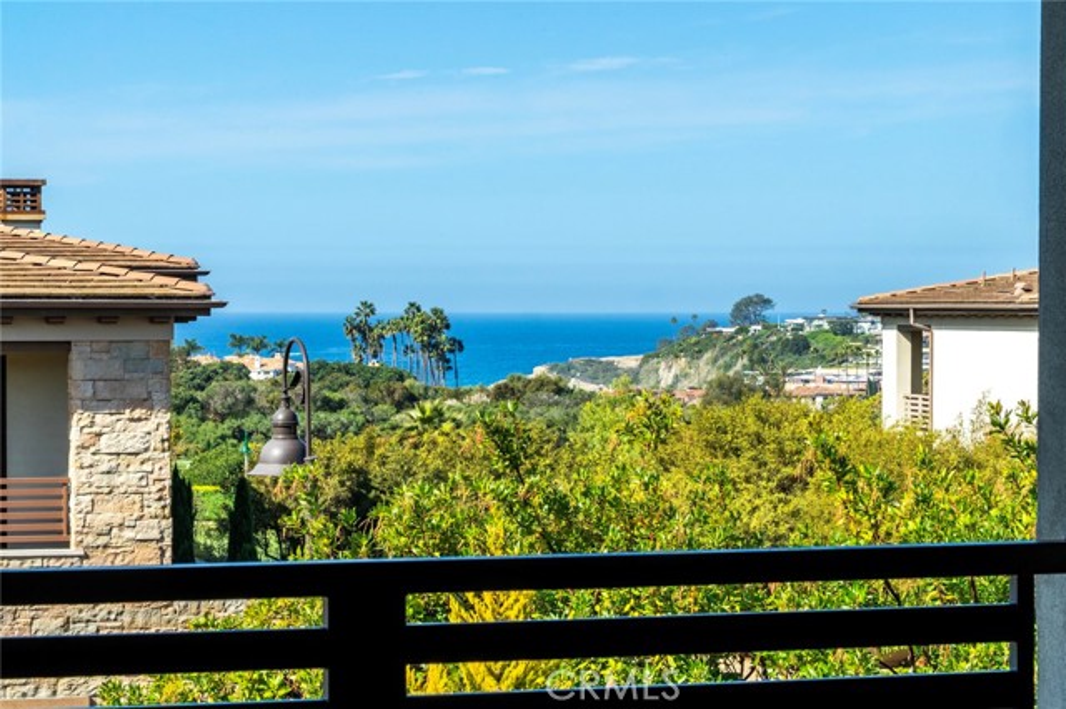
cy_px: 354
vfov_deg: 13.0
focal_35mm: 105
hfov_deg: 19.5
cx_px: 533
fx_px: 3107
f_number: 18
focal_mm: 105
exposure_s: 1/640
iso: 800
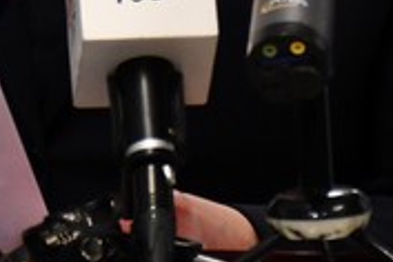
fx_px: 5687
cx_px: 275
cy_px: -385
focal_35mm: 521
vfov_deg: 2.6
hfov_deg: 4.0
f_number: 5
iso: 1800
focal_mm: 60
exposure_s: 1/250
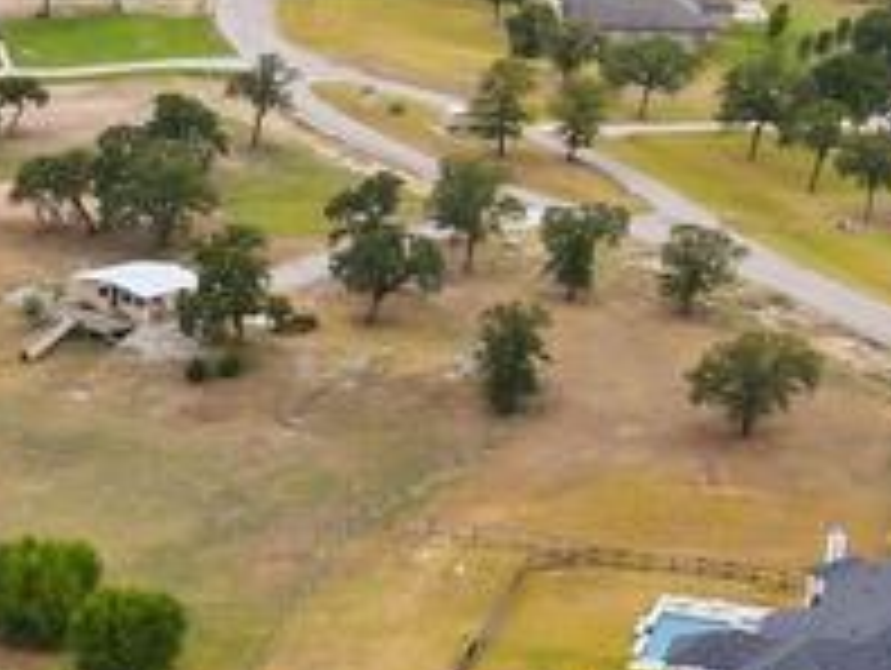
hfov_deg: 14.3
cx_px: -626
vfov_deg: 11.8
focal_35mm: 124
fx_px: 3196
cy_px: 737
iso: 110
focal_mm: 4.5
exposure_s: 1/180
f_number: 2.8
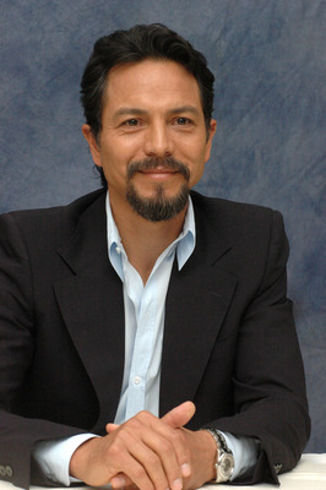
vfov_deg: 17.1
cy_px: 245
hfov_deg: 11.4
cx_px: 163
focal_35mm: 120
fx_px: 1633
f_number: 7.1
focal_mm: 80
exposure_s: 1/1000
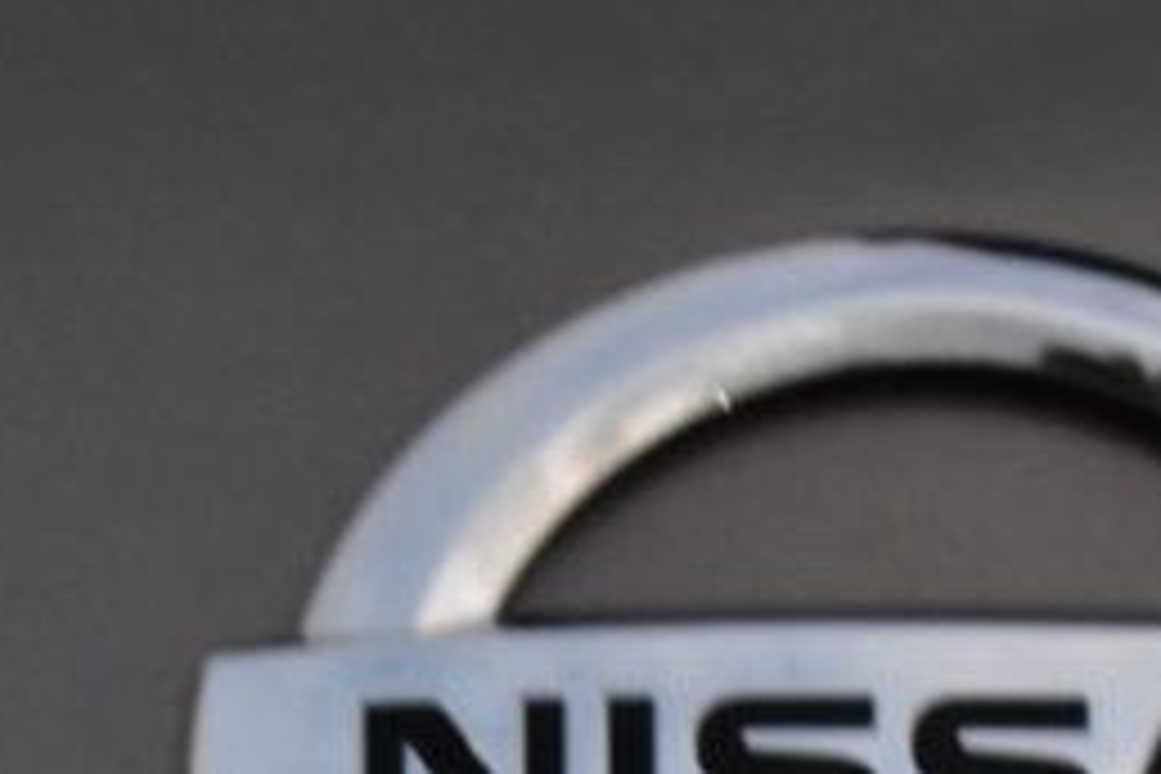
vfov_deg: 5.7
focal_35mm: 238
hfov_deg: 8.6
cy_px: 1161
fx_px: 7675
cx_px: 976
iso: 1600
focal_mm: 40
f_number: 4.8
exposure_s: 1/15
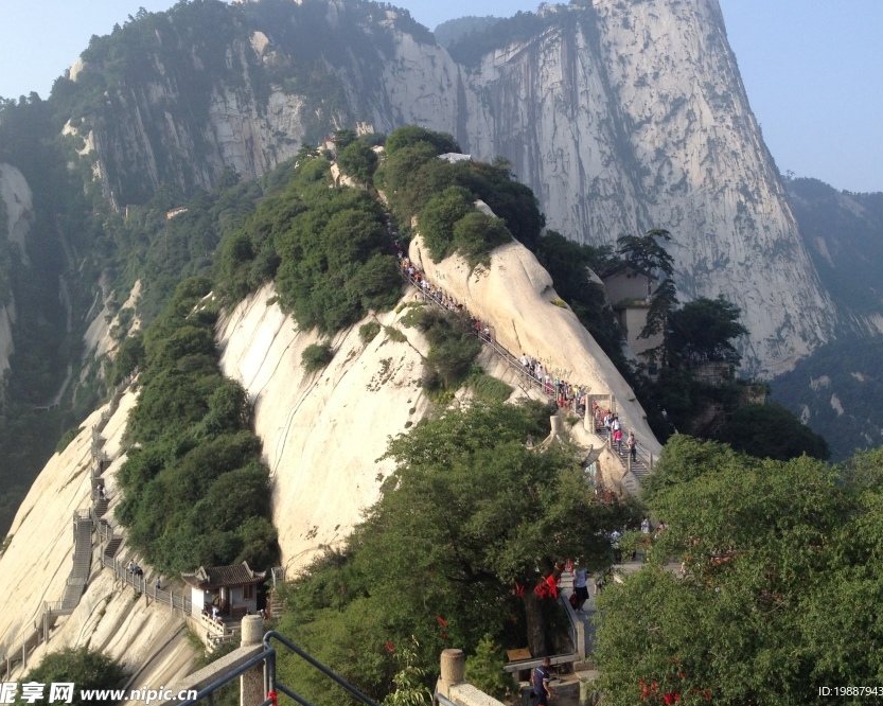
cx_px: 516
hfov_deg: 43.7
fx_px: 1097
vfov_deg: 35.6
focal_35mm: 42
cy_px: 305
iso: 64
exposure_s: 1/863
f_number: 2.4
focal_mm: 4.28
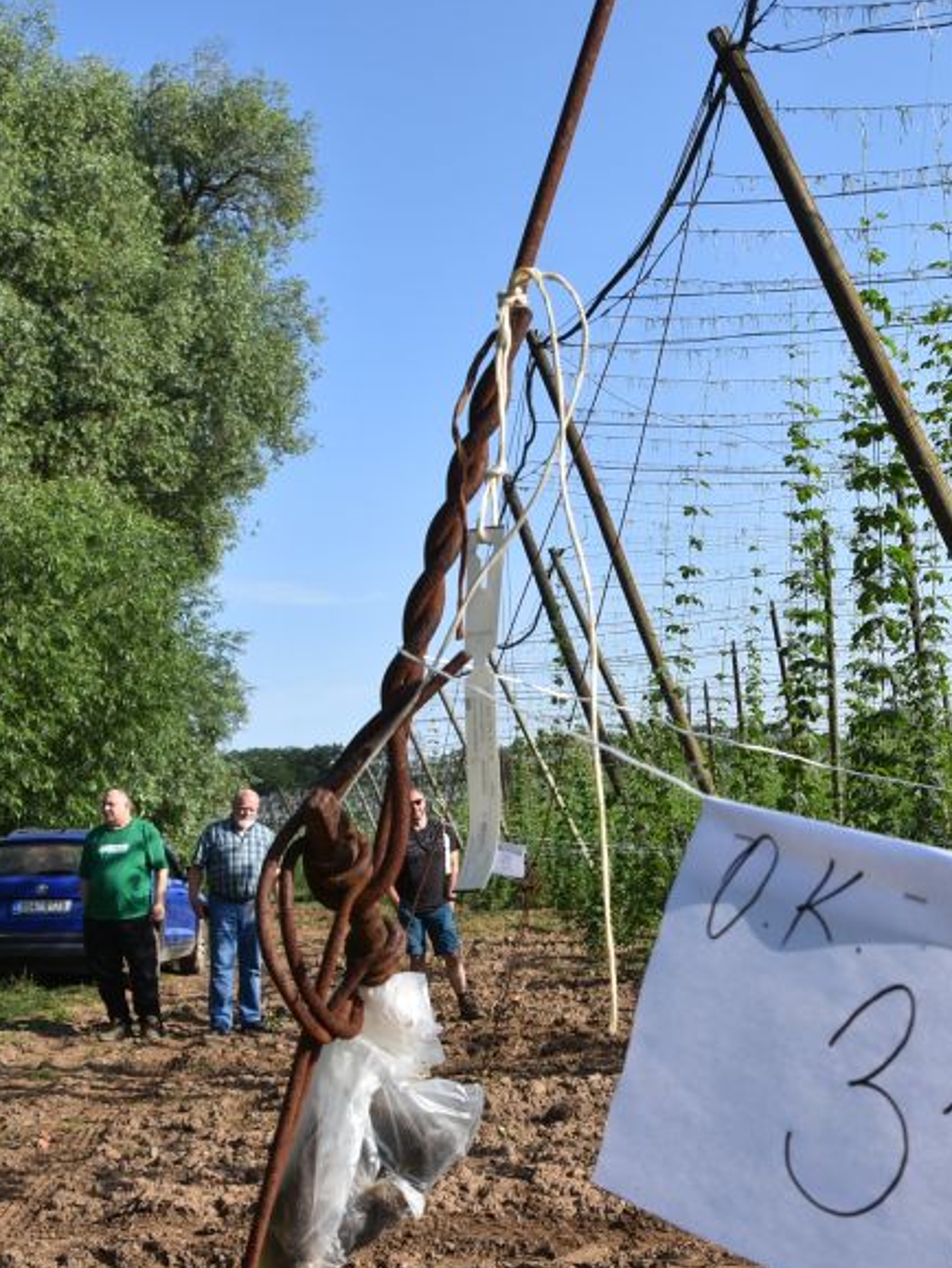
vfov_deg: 41.2
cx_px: 891
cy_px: 566
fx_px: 1686
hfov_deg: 29.9
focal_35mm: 46
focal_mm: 18
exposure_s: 1/500
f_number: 8
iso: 200
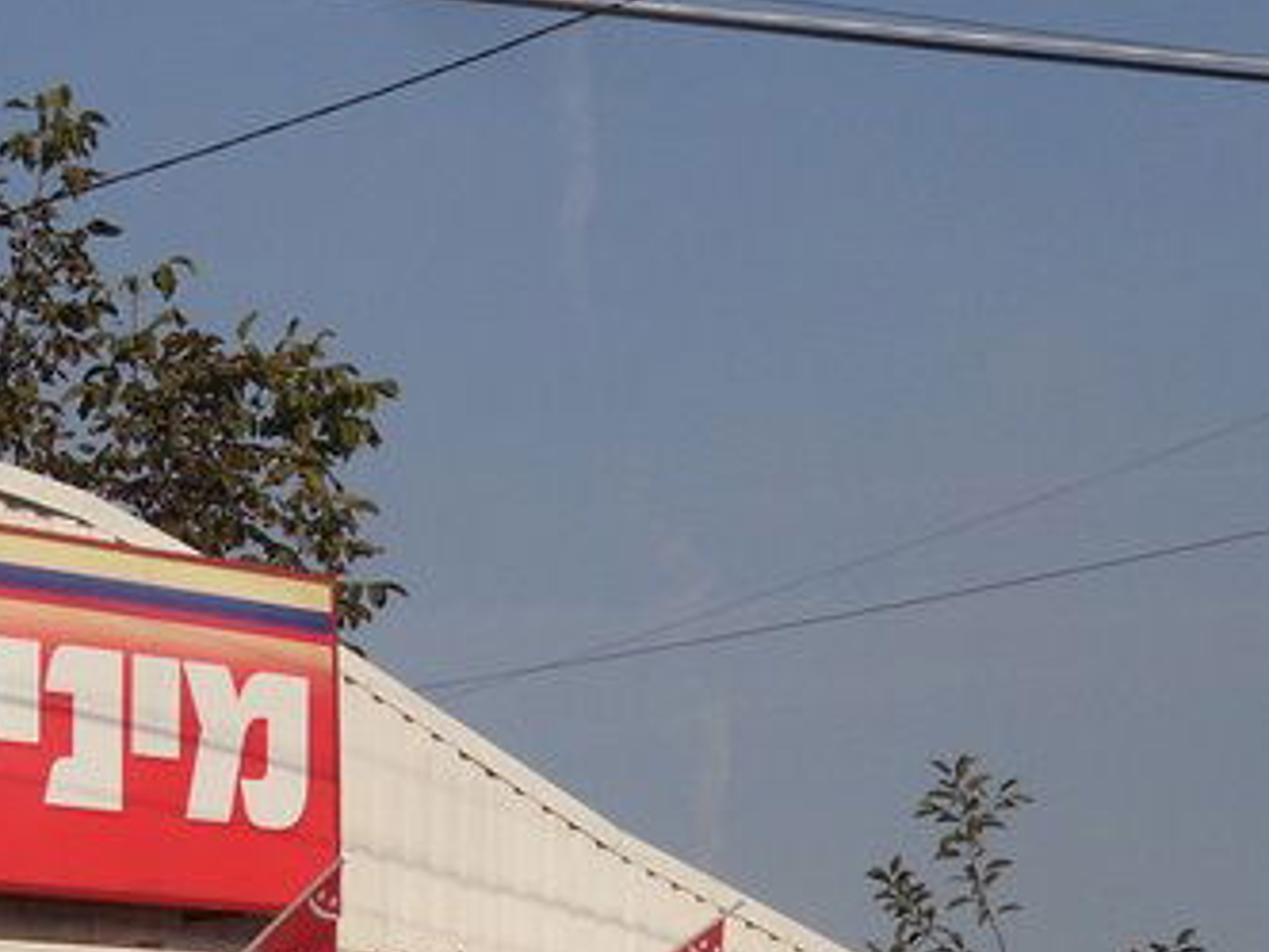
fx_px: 3959
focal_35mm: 108
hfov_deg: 17.7
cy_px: 1025
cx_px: -23
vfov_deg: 13.5
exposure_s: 1/279
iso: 80
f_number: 8.2
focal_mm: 6.3
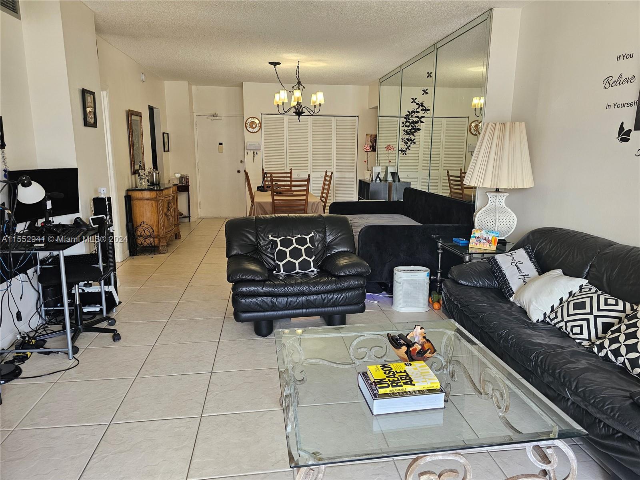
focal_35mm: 23
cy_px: 240
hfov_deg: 73.9
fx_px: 425
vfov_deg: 58.9
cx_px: 320
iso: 160
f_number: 1.7
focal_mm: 6.3
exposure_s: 1/120
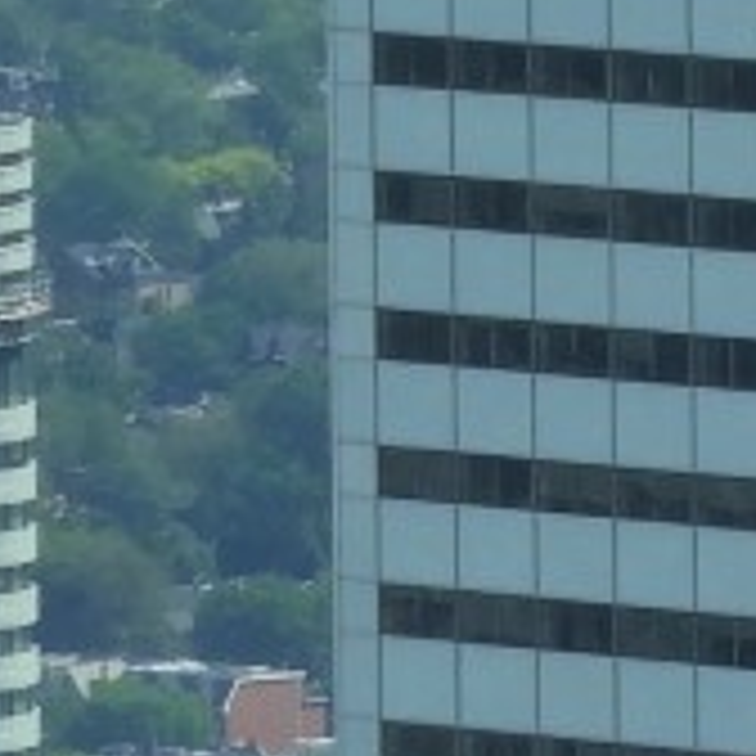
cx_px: 554
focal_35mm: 1135
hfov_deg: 1.5
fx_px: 28044
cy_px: -387
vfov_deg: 1.5
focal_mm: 26.9
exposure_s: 1/160
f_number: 5.2
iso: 100
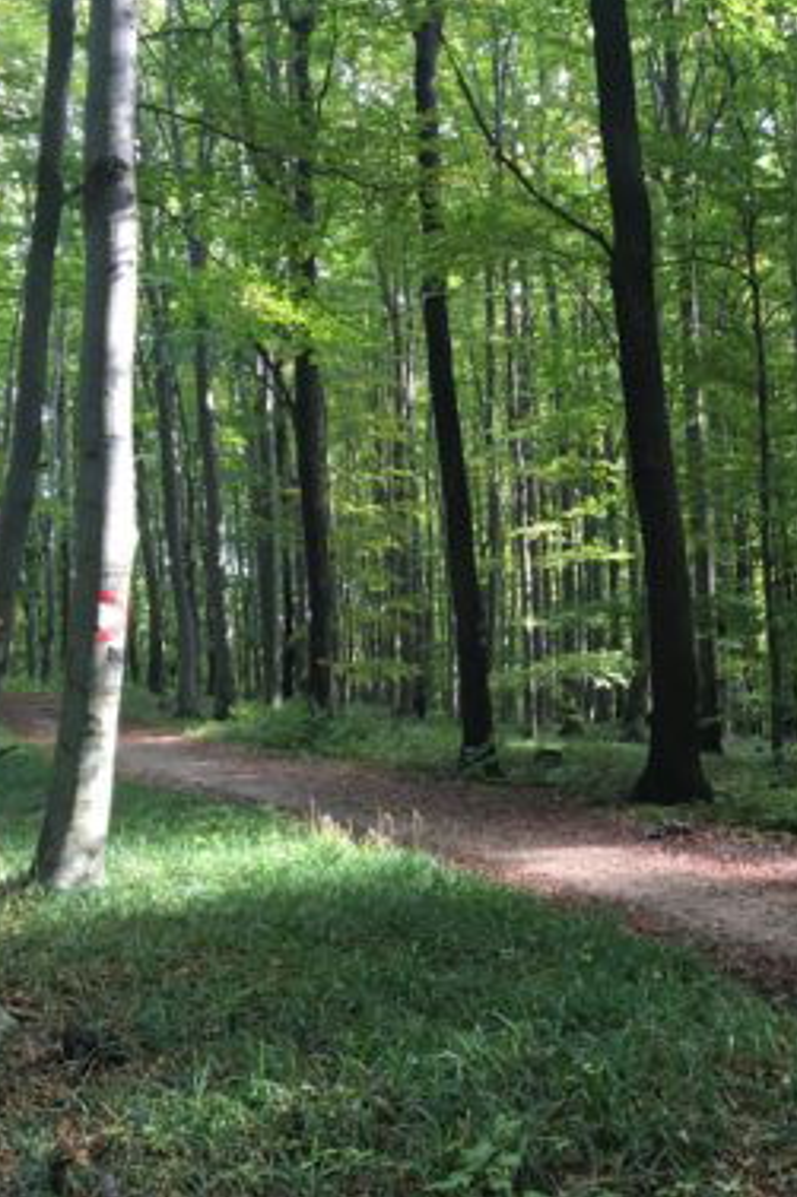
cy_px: 591
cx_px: 765
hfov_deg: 30.7
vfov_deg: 47.4
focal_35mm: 41
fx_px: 1363
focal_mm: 4.15
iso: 32
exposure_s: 1/33
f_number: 2.2
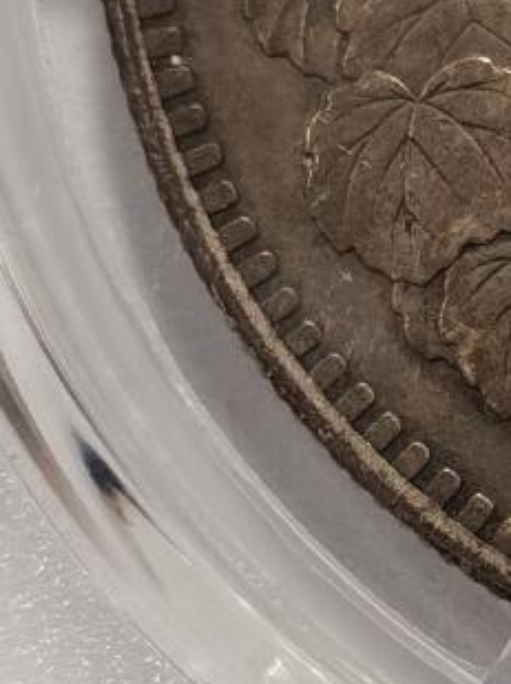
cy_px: 401
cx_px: 980
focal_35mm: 315
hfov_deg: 4.6
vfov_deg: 6.3
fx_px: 6213
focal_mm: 5.56
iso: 100
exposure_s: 1/100
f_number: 16
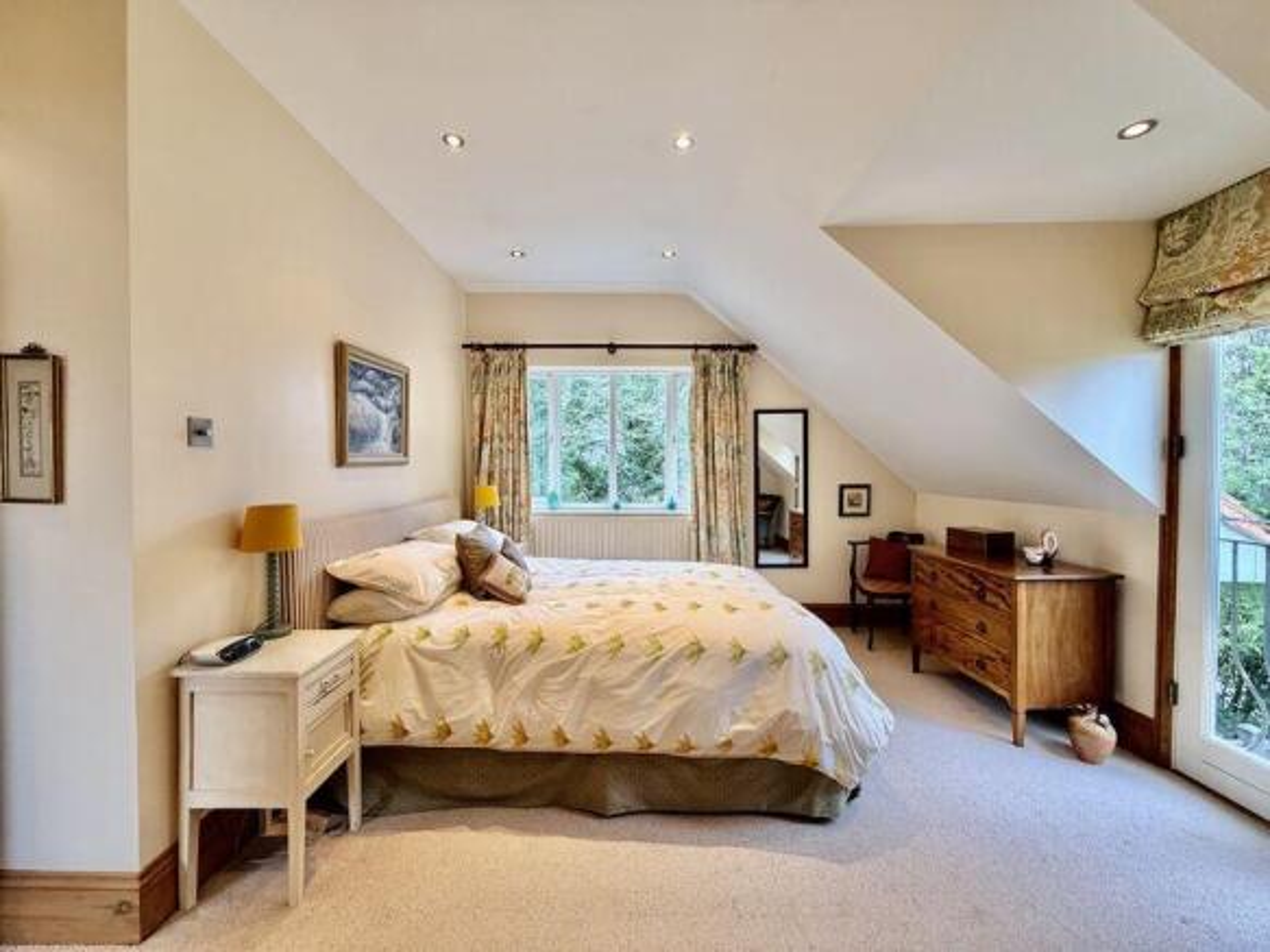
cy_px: 476
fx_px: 514
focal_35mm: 14
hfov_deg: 102.1
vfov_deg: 85.7
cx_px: 635
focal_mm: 2.22
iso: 200
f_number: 2.2
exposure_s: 1/100
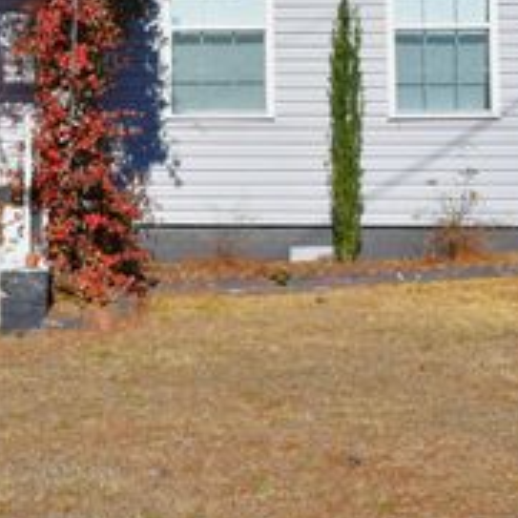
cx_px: -52
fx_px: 1591
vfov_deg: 18.2
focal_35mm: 94
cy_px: 73
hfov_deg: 17.8
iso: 250
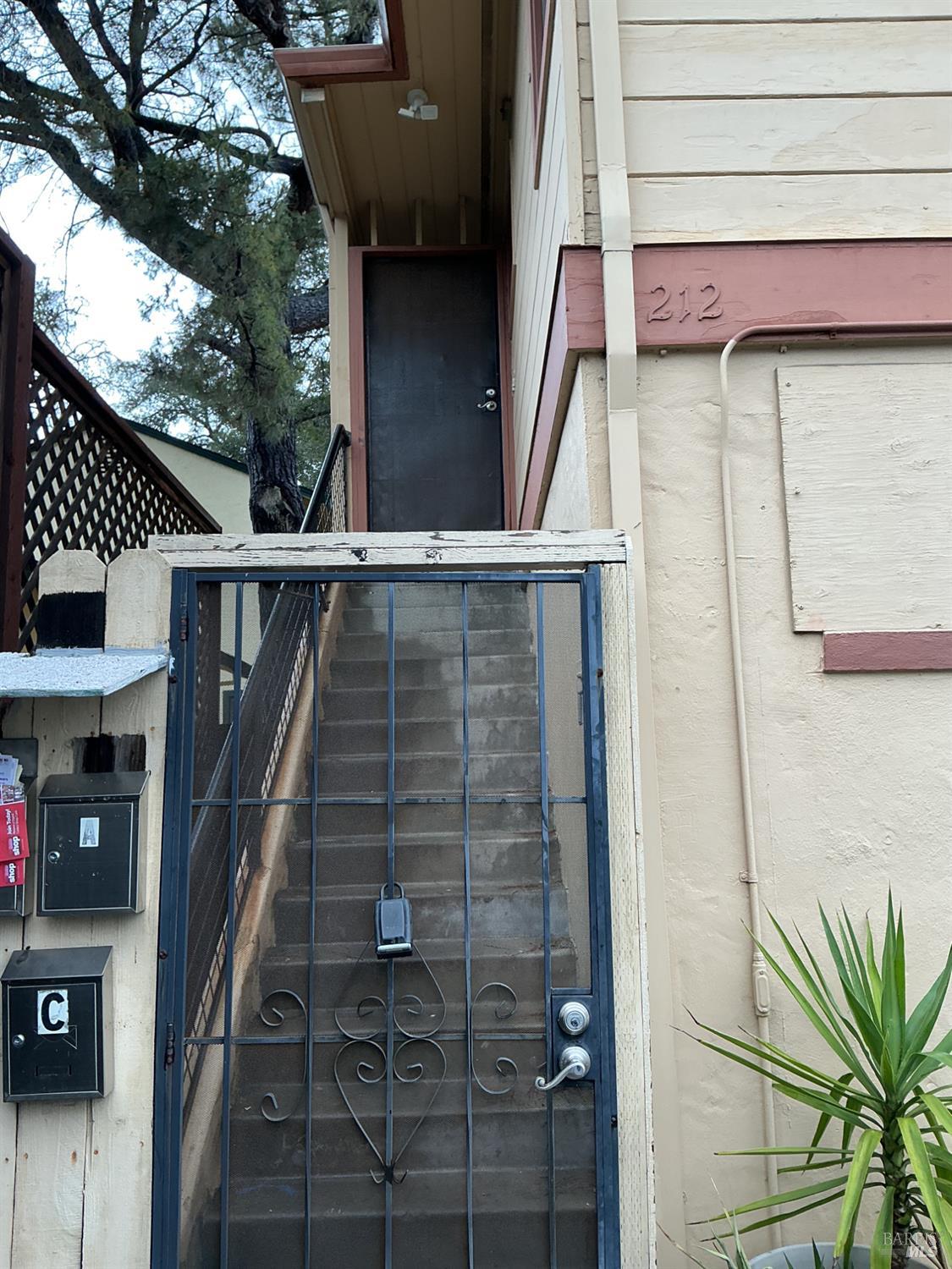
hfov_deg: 48.2
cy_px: 634
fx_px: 1063
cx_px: 476
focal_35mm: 29
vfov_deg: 61.7
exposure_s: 1/120
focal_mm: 3
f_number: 1.8
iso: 40
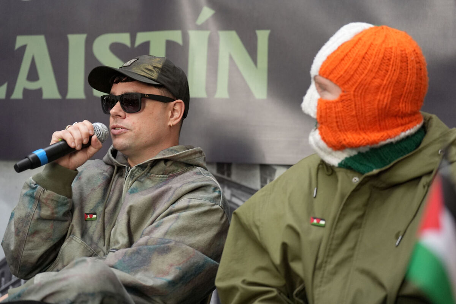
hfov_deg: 28.8
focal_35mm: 70
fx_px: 887
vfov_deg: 19.5
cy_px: 152
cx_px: 228
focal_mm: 70
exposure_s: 1/250
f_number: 2.8
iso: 1600
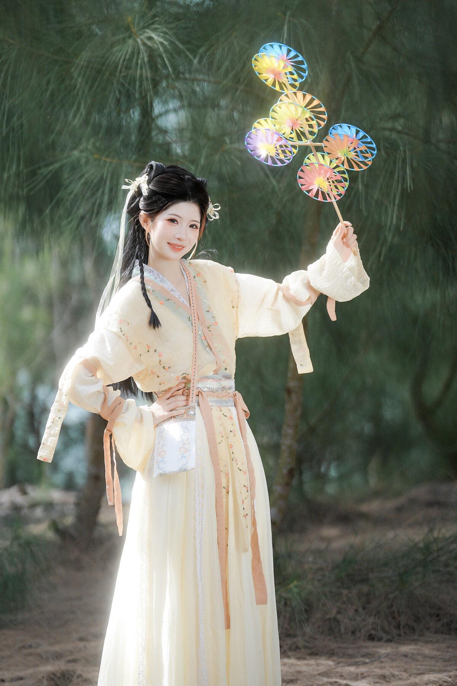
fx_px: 2456
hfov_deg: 10.6
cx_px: 228
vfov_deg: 15.9
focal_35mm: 129
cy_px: 343
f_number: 2.8
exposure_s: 1/4000
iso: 400
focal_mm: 129
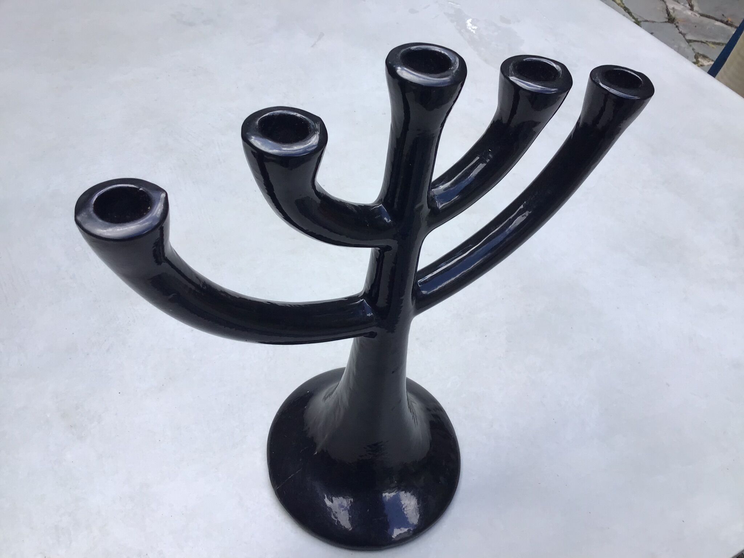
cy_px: 279
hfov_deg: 58.4
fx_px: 666
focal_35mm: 31
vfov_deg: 45.4
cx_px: 372
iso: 25
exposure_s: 1/238
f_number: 2.4
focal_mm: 3.3
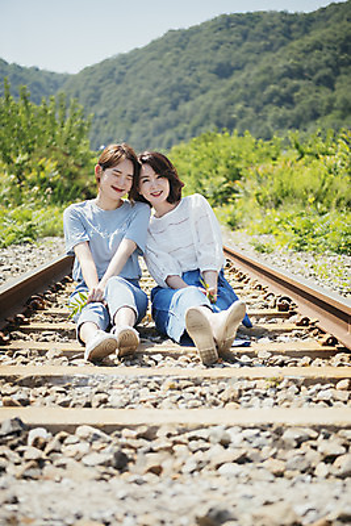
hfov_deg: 19.5
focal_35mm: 70
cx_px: 176
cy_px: 263
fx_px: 1023
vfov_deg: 28.8
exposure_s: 1/800
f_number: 3.2
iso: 100
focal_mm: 70
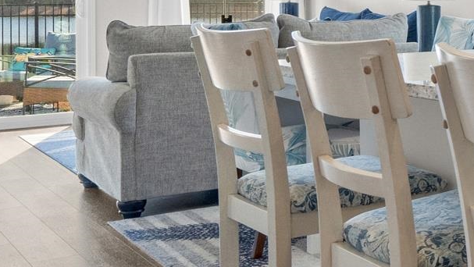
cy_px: -6
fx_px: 868
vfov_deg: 17.1
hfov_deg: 25.3
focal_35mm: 69
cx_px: 655
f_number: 8
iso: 640
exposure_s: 1/15
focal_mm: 16
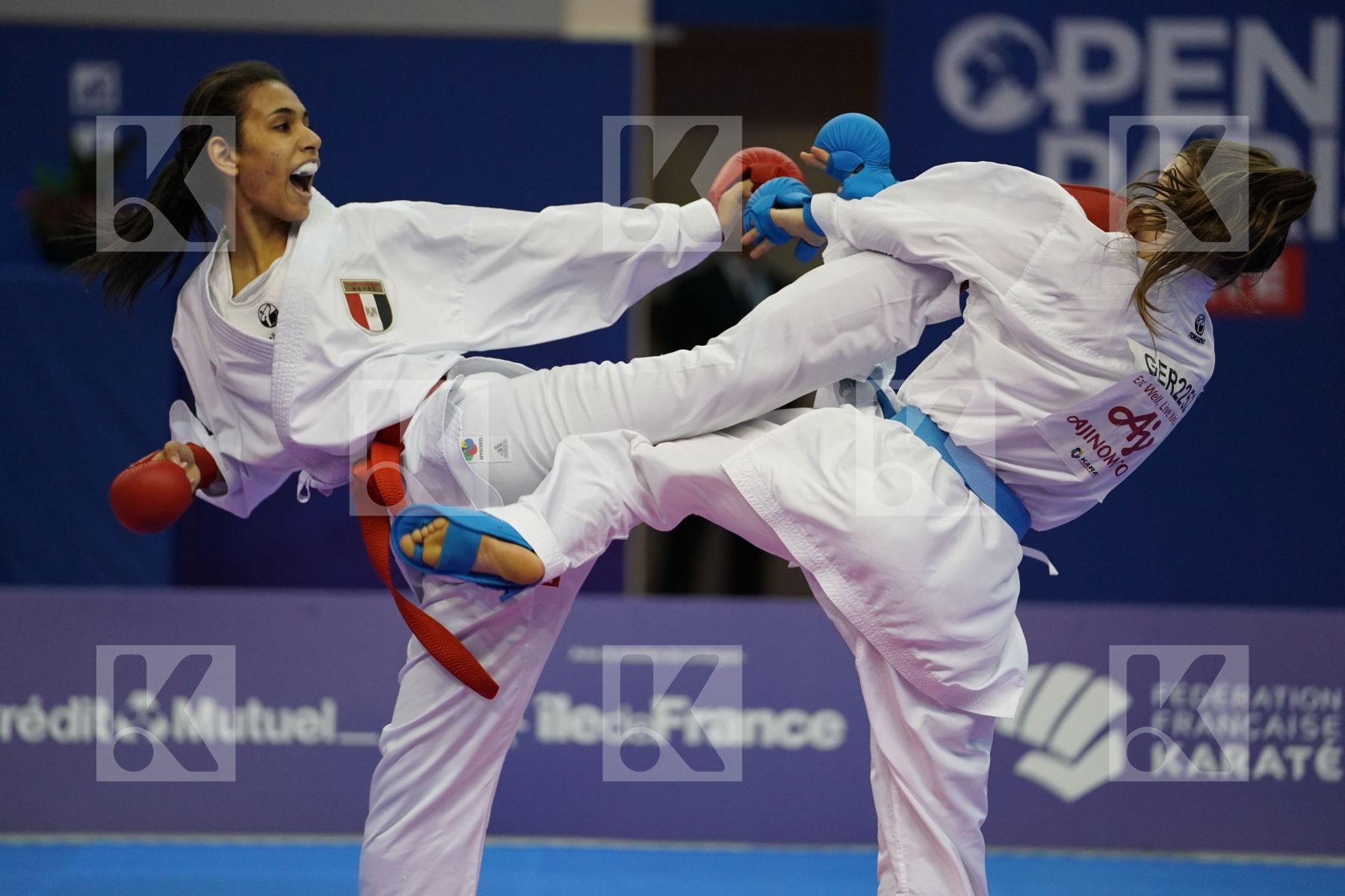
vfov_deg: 7.9
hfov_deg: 11.8
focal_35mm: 174
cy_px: 448
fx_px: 6500
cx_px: 672
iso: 2500
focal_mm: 174
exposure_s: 1/1000
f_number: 2.8
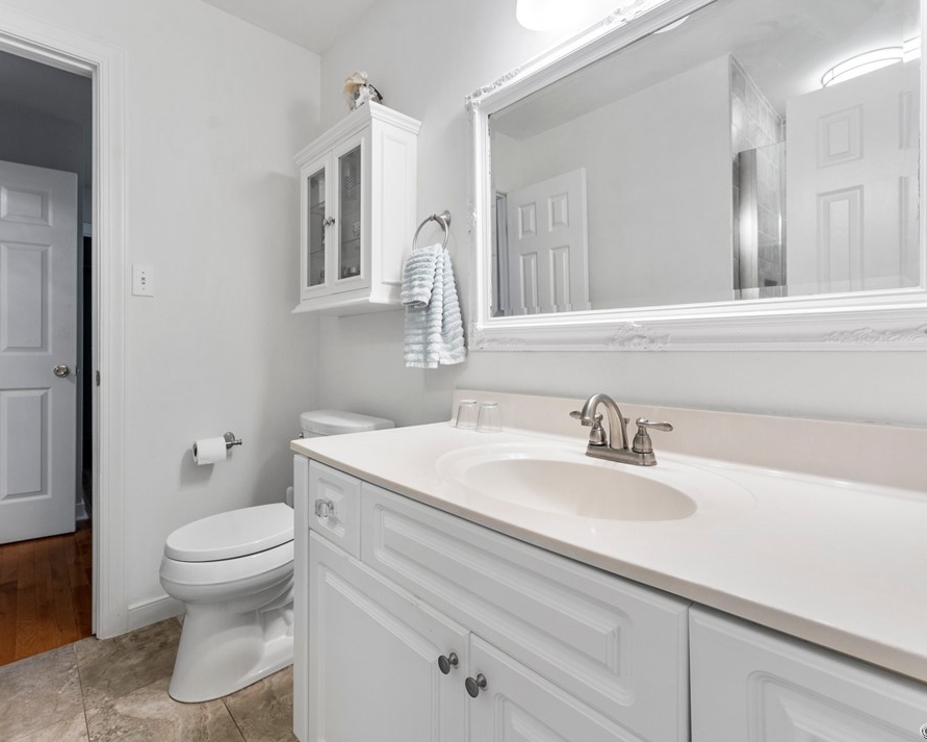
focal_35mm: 16
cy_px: 371
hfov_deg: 93.1
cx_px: 459
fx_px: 439
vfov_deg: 80.4
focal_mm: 14
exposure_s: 1/15
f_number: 7.1
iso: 1000
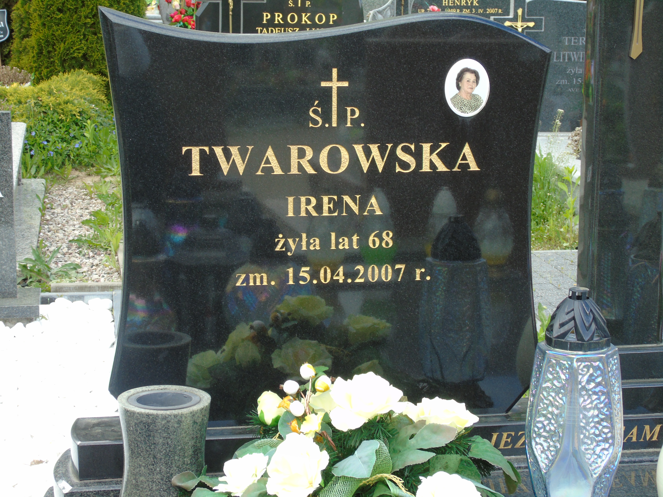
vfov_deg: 20.7
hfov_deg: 27.4
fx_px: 1360
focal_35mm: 71
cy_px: 248
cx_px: 332
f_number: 6.5
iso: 80
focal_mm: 13
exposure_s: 1/30
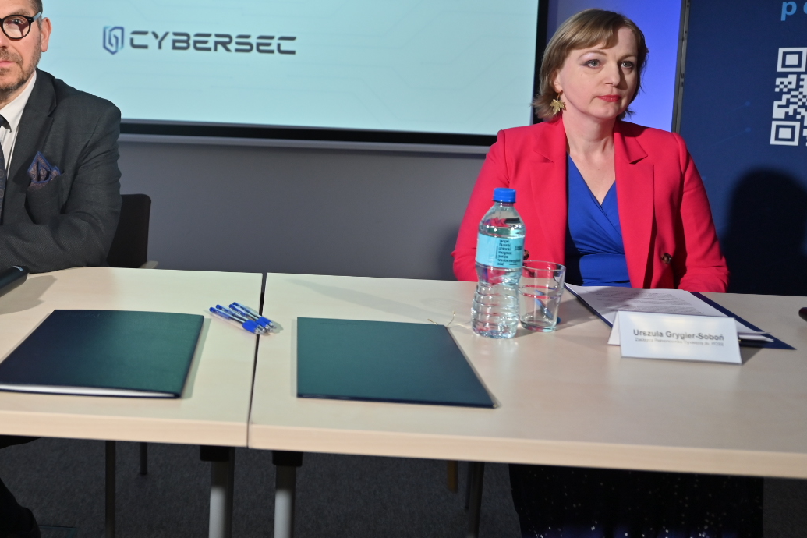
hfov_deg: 51.8
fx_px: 807
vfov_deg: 36.4
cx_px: 248
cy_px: 172
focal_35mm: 36
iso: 400
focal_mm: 23
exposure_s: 1/250
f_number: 2.8
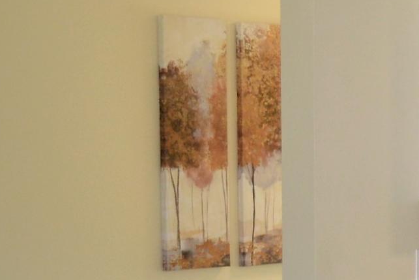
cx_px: 916
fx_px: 1956
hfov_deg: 10.8
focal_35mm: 168
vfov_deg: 8.1
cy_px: 291
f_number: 4
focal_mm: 24
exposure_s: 1/60
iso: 450
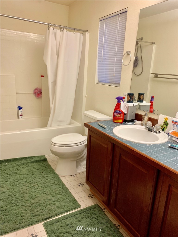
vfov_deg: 67.3
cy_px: 118
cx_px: 89
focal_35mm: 26
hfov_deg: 53.1
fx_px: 178
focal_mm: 4.25
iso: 400
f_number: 1.8
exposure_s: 1/40
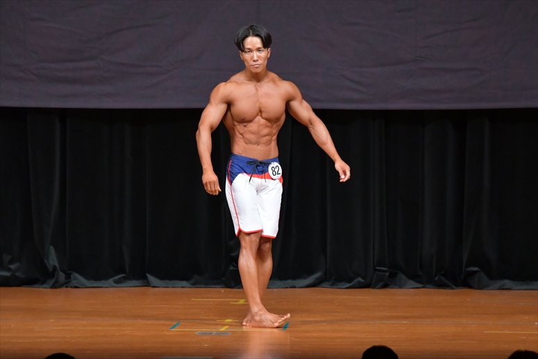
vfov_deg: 4.8
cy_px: 180
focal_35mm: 285
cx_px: 269
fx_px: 4257
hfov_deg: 7.2
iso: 5000
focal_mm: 190
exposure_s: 1/400
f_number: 5.6
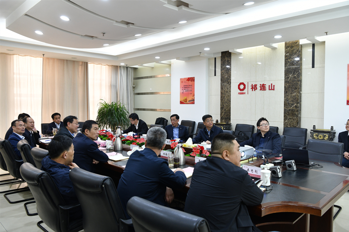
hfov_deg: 63.7
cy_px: 116
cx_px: 174
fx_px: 281
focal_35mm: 29
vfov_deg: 45.0
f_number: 5.6
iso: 800
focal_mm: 29
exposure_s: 1/30
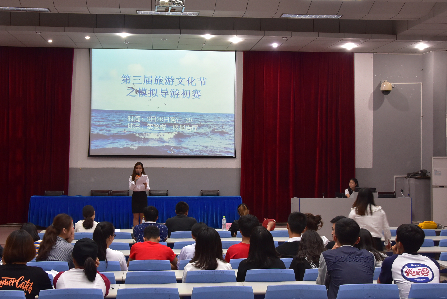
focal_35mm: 49
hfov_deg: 40.6
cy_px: 139
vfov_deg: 27.8
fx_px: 604
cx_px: 209
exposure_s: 1/25
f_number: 7.1
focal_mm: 27
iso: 800
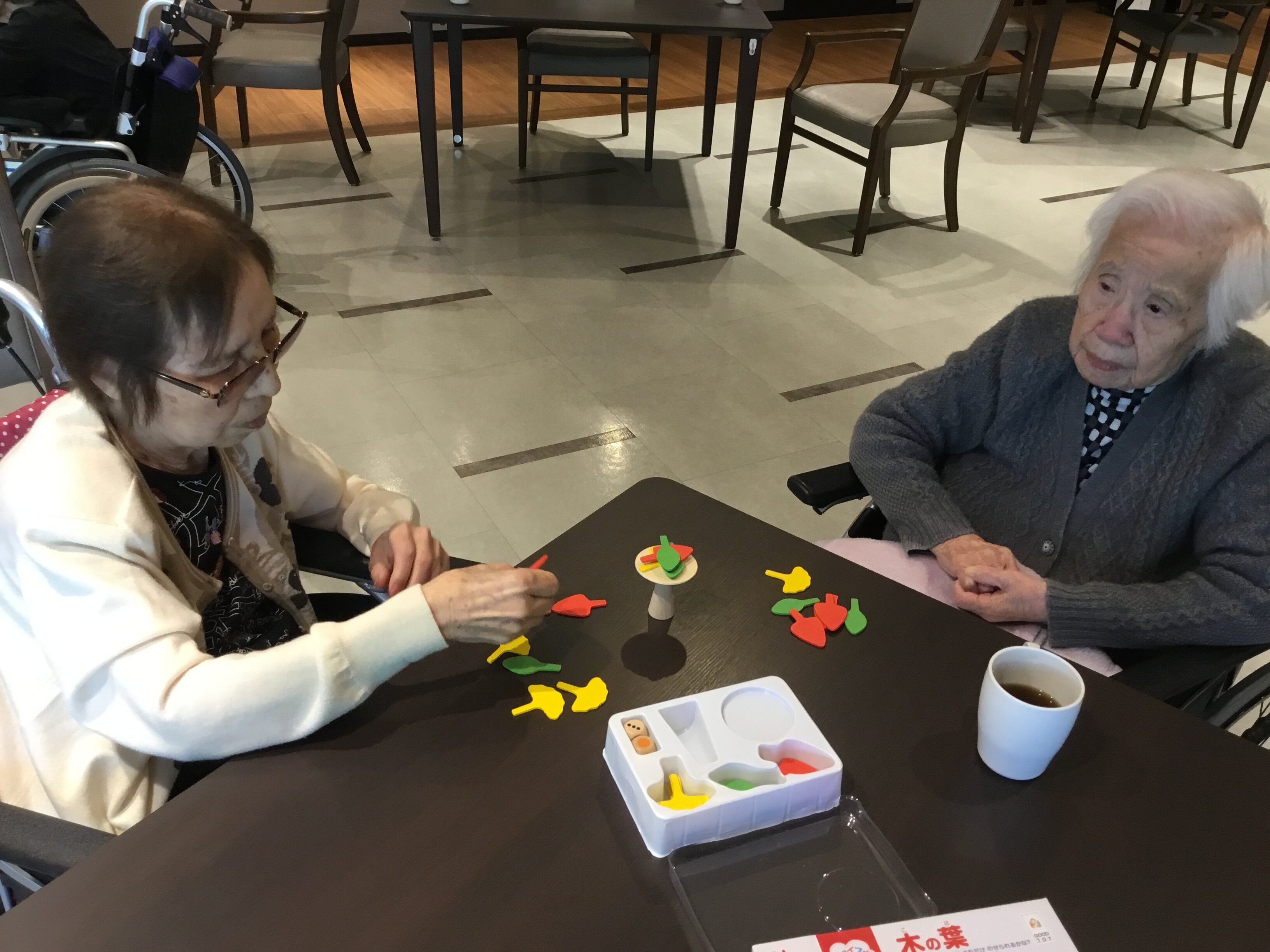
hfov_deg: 58.4
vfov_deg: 45.4
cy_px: 476
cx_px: 635
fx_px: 1137
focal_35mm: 31
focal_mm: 3.3
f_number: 2.4
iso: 80
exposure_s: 1/30
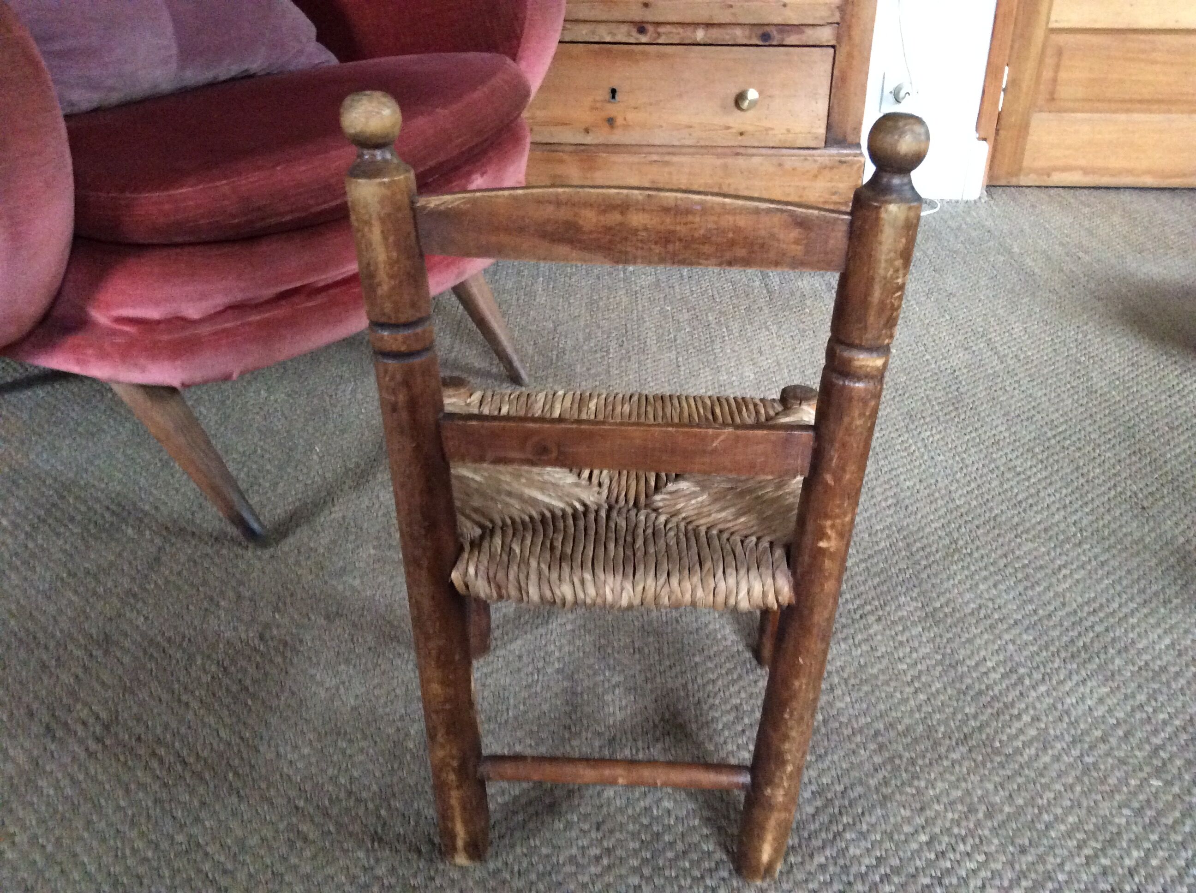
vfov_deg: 44.1
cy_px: 446
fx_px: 1104
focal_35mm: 32
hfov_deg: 56.9
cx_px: 598
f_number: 2.4
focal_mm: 3.3
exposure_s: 1/17
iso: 320
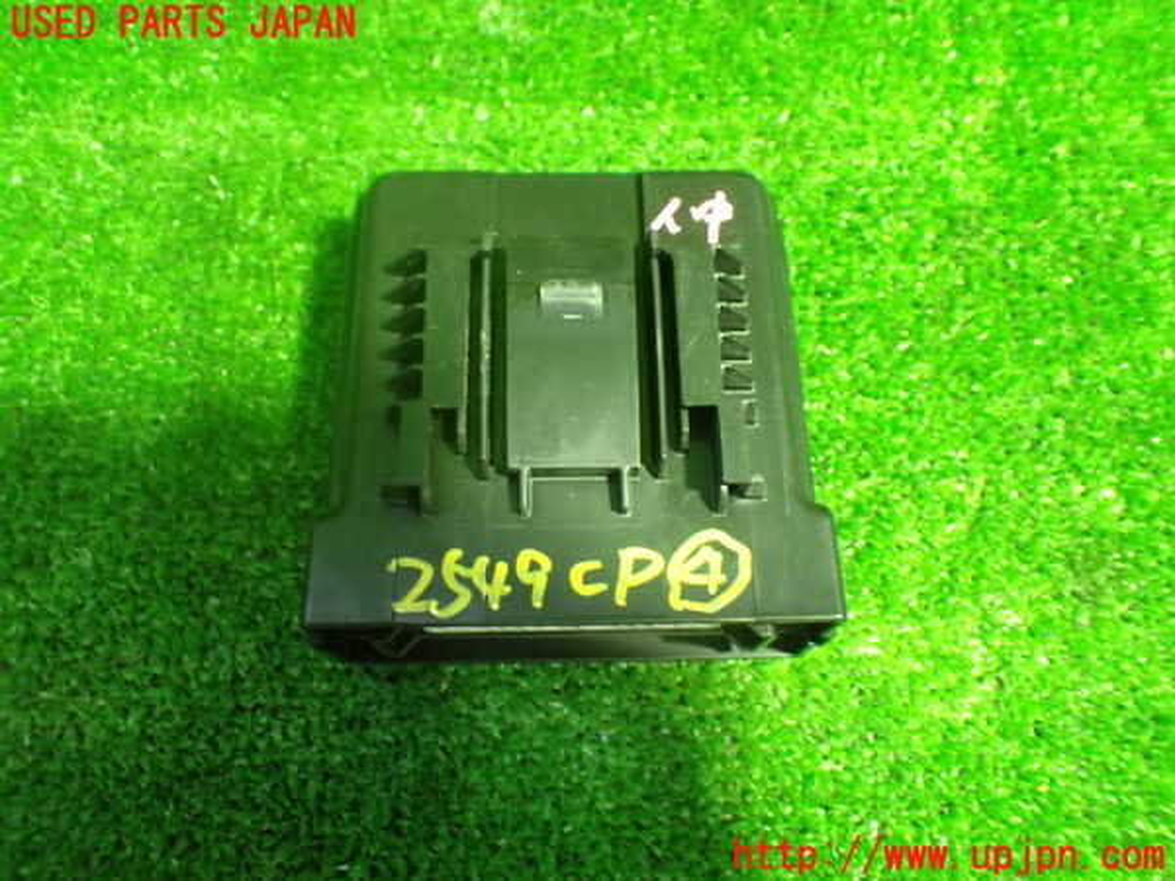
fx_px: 1018
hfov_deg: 60.0
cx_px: 588
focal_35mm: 30
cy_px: 440
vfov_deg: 46.8
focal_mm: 5.4
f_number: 2.3
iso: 1000
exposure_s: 1/30
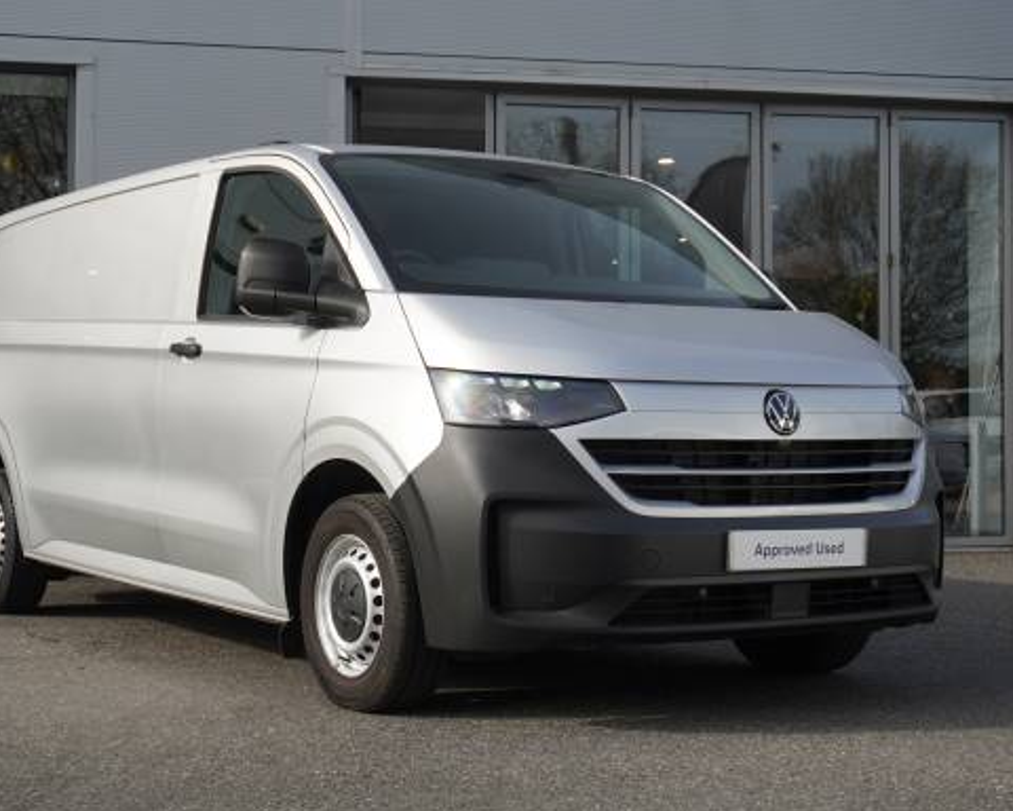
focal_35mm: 60
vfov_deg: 25.4
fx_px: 1799
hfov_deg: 31.4
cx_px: 456
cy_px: 393
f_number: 5.6
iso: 100
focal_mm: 32
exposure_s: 1/200
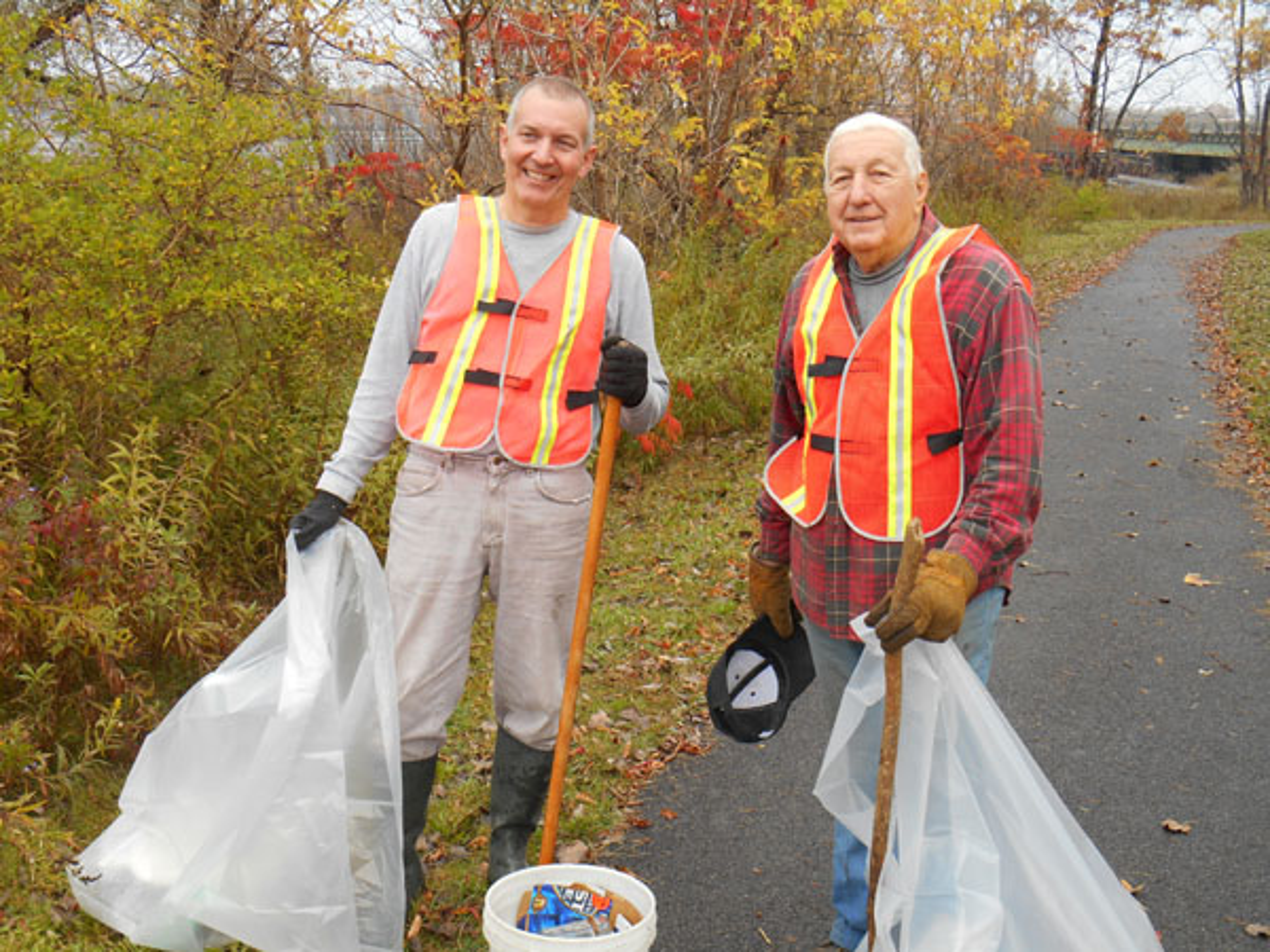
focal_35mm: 46
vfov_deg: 31.5
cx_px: 635
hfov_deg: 41.2
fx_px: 1688
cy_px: 476
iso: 80
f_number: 4
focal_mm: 8.3
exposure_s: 1/100
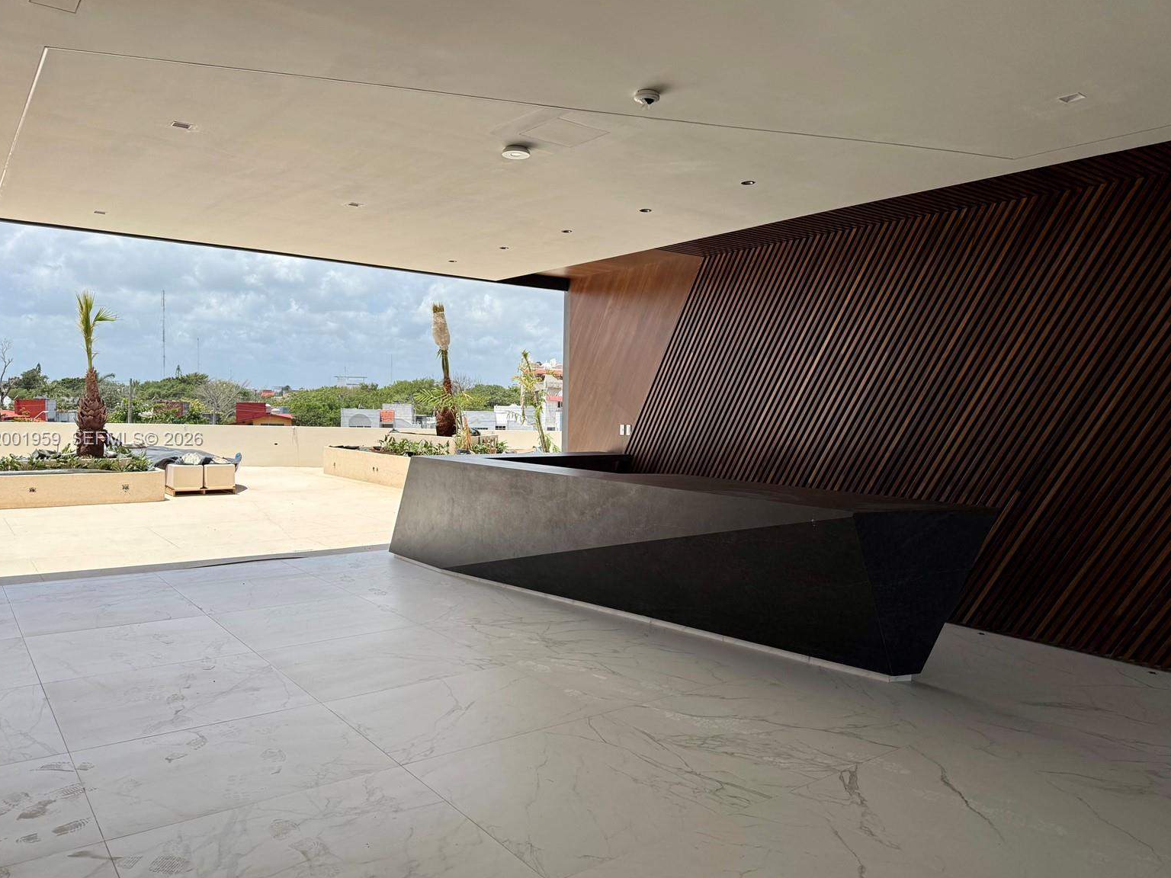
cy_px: 440
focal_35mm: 25
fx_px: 846
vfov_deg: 54.9
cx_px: 575
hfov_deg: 69.4
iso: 100
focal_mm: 6.76
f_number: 1.78
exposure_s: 1/4975
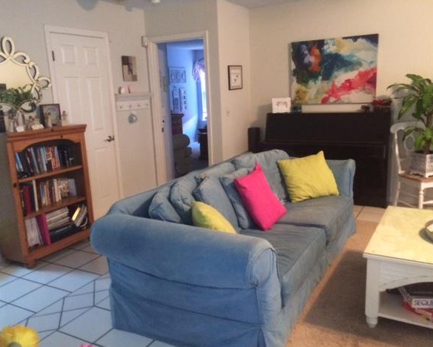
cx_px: 217
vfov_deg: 47.2
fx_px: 398
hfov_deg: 57.1
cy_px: 176
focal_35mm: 31
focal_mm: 4.15
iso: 400
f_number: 2.2
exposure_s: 1/15
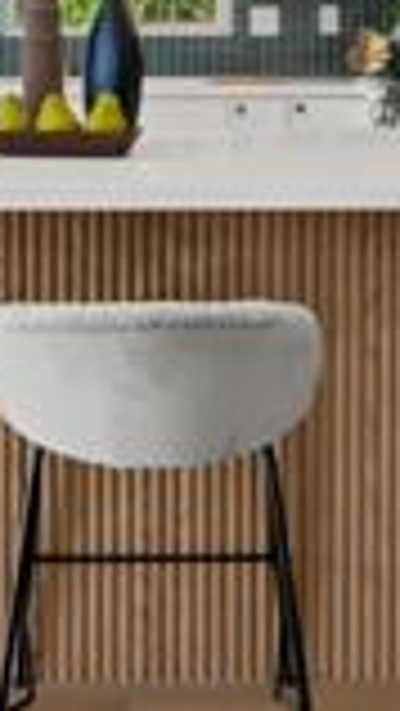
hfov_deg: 21.8
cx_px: 148
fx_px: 1036
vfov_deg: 34.9
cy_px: 29
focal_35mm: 55
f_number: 6.3
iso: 200
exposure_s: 1/4
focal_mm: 13
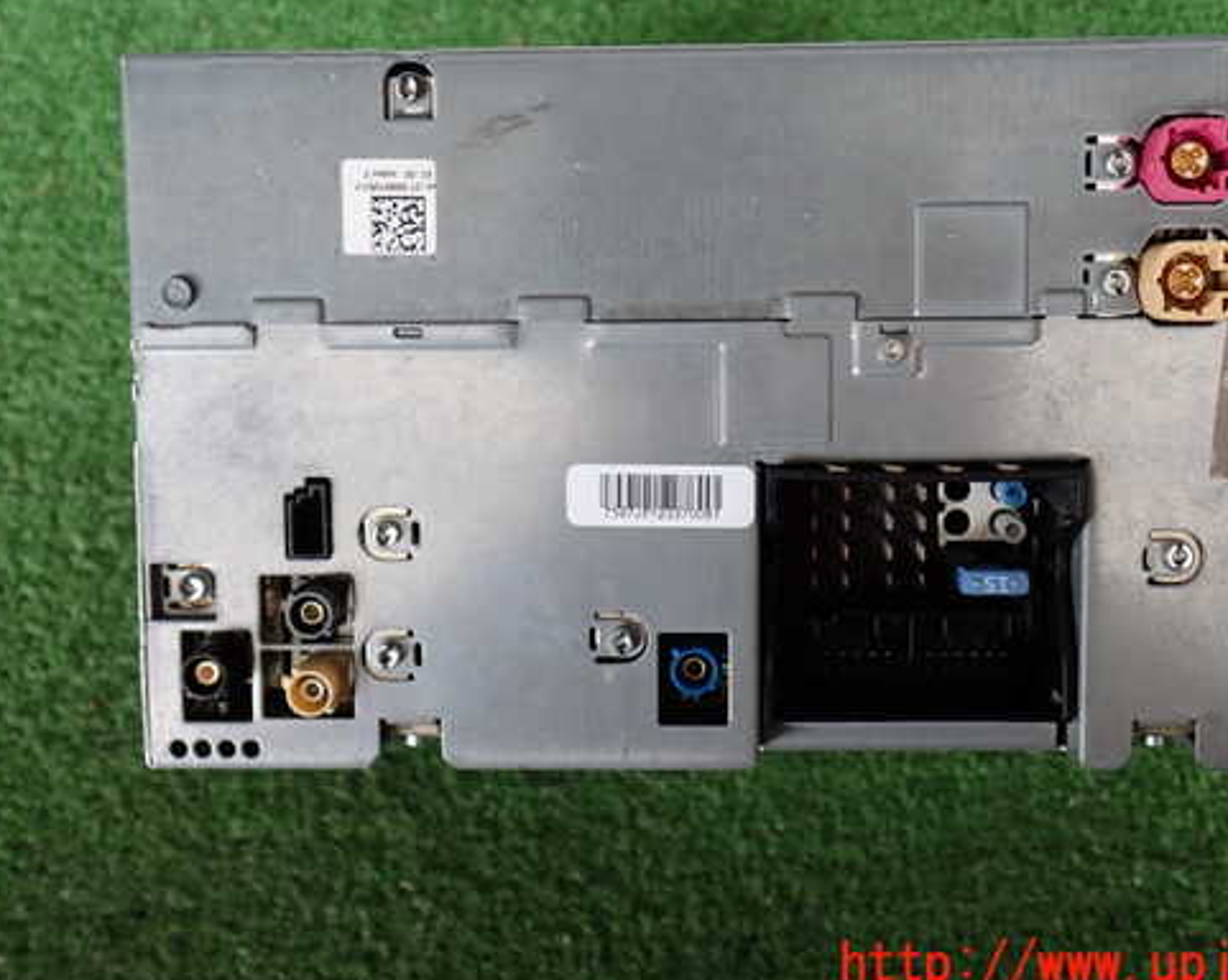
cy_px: 424
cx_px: 651
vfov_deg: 38.1
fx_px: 1416
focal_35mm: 39
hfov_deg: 46.9
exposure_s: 1/60
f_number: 2.4
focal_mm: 5.79
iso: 200
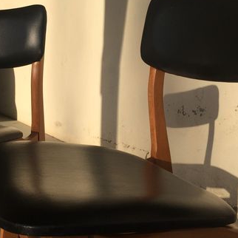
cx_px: 100
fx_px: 397
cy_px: 120
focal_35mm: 51
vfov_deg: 33.4
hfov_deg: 33.3
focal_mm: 4.15
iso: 32
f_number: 2.2
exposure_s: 1/2740
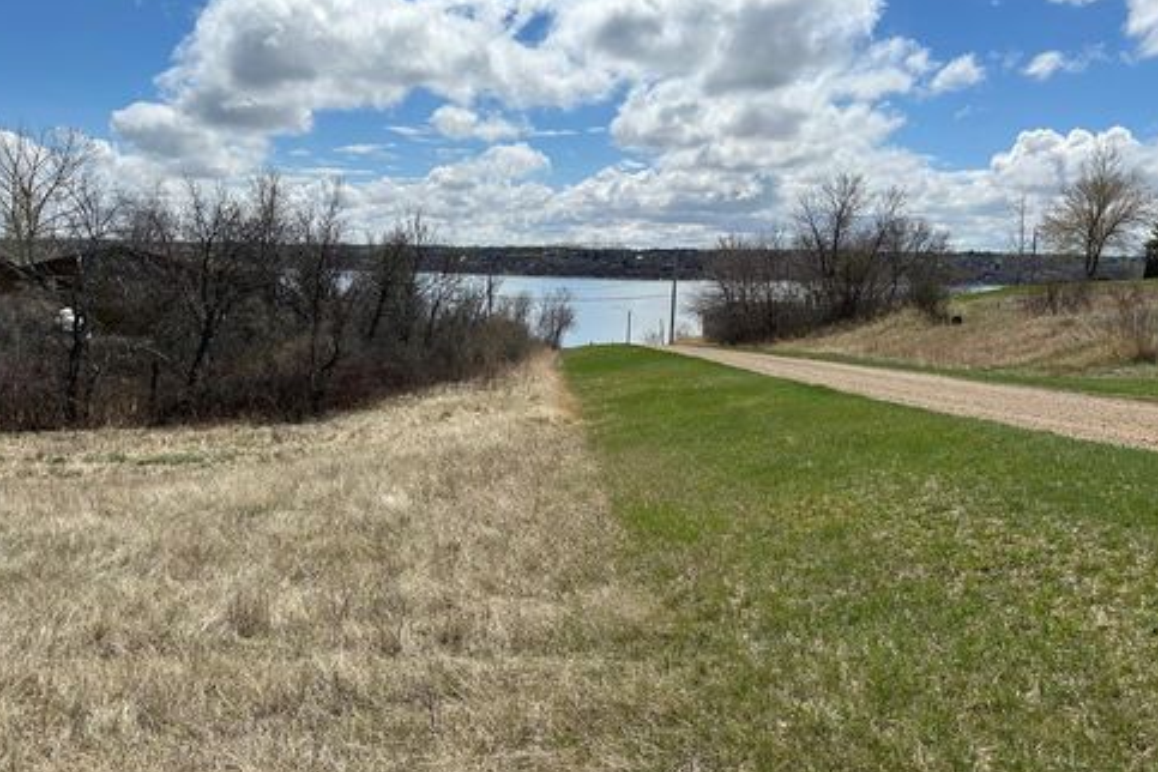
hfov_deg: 65.5
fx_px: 901
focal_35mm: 28
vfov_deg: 46.4
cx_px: 568
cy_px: 366
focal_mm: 5.7
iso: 50
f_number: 1.5
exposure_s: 1/10309
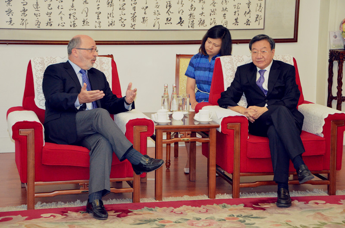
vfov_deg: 15.6
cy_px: 114
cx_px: 172
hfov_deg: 23.4
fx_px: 832
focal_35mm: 87
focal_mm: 58
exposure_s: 1/60
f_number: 5
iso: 3200
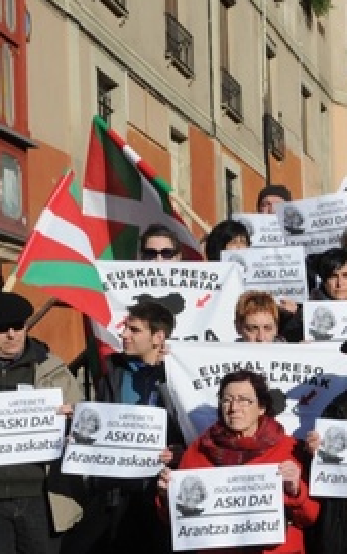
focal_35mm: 94
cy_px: 412
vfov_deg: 21.9
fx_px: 1422
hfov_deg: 12.7
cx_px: 617
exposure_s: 1/200
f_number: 18
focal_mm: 35
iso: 320
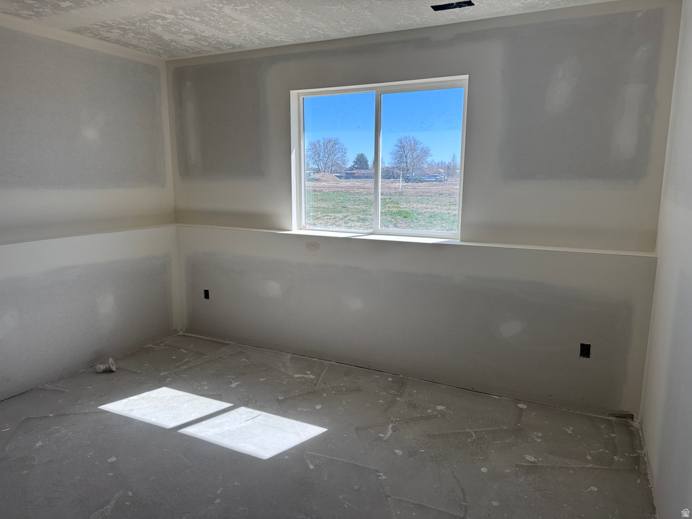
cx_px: 346
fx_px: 480
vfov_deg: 56.8
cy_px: 260
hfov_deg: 71.6
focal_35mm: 24
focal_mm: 6.76
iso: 80
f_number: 1.78
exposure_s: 1/1172
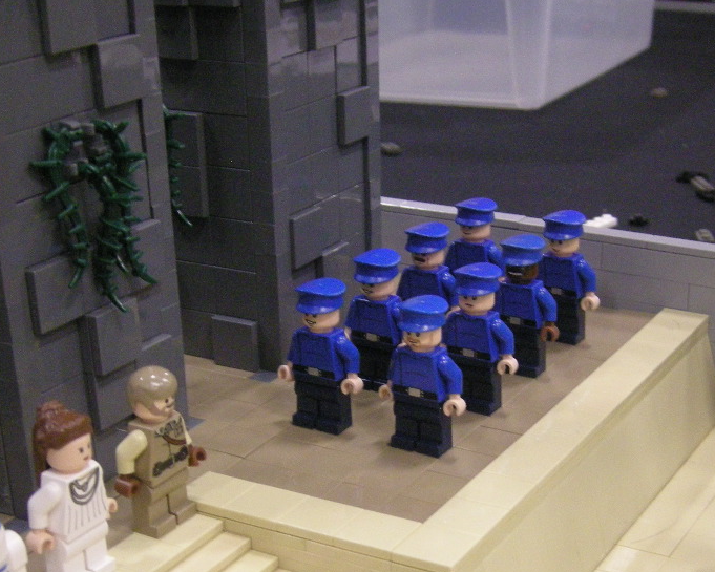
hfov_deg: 28.7
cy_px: 451
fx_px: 1397
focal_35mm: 66
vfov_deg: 22.9
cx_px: 421
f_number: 2.7
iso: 400
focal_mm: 7.5
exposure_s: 1/16.8
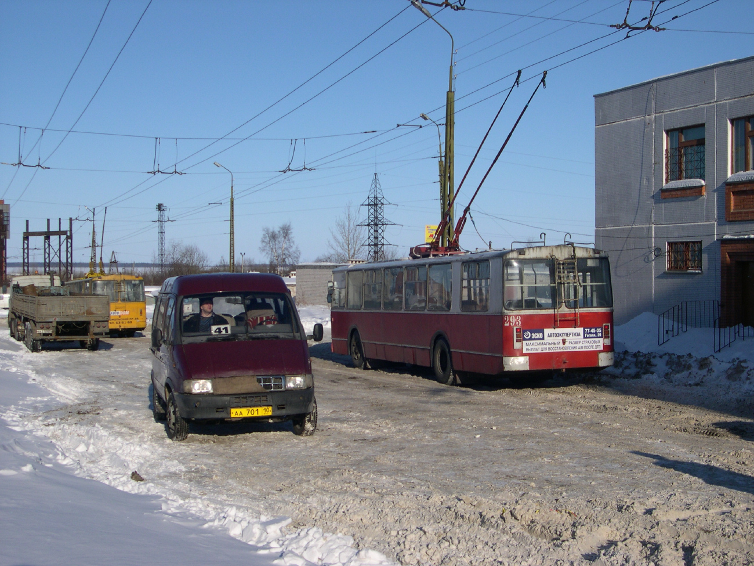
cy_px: 283
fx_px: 1133
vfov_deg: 28.0
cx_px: 377
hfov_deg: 36.8
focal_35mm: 52
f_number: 8.8
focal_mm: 11.1
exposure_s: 1/294
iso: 100
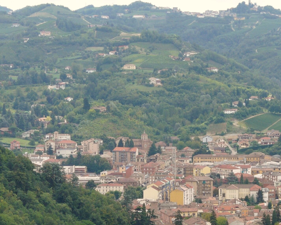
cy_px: 154
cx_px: 211
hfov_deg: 10.9
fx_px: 1472
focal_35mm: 177
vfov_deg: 8.7
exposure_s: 1/200
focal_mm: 16.6
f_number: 5.6
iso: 100
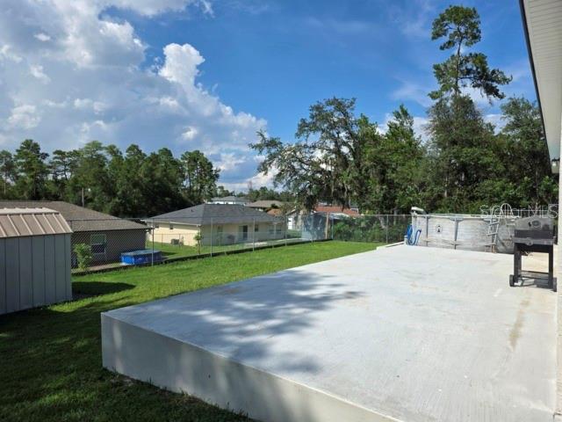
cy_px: 211
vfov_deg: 58.9
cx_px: 281
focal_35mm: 23
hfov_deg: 73.9
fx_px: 373
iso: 64
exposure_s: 1/7944
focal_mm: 6.25
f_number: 1.7
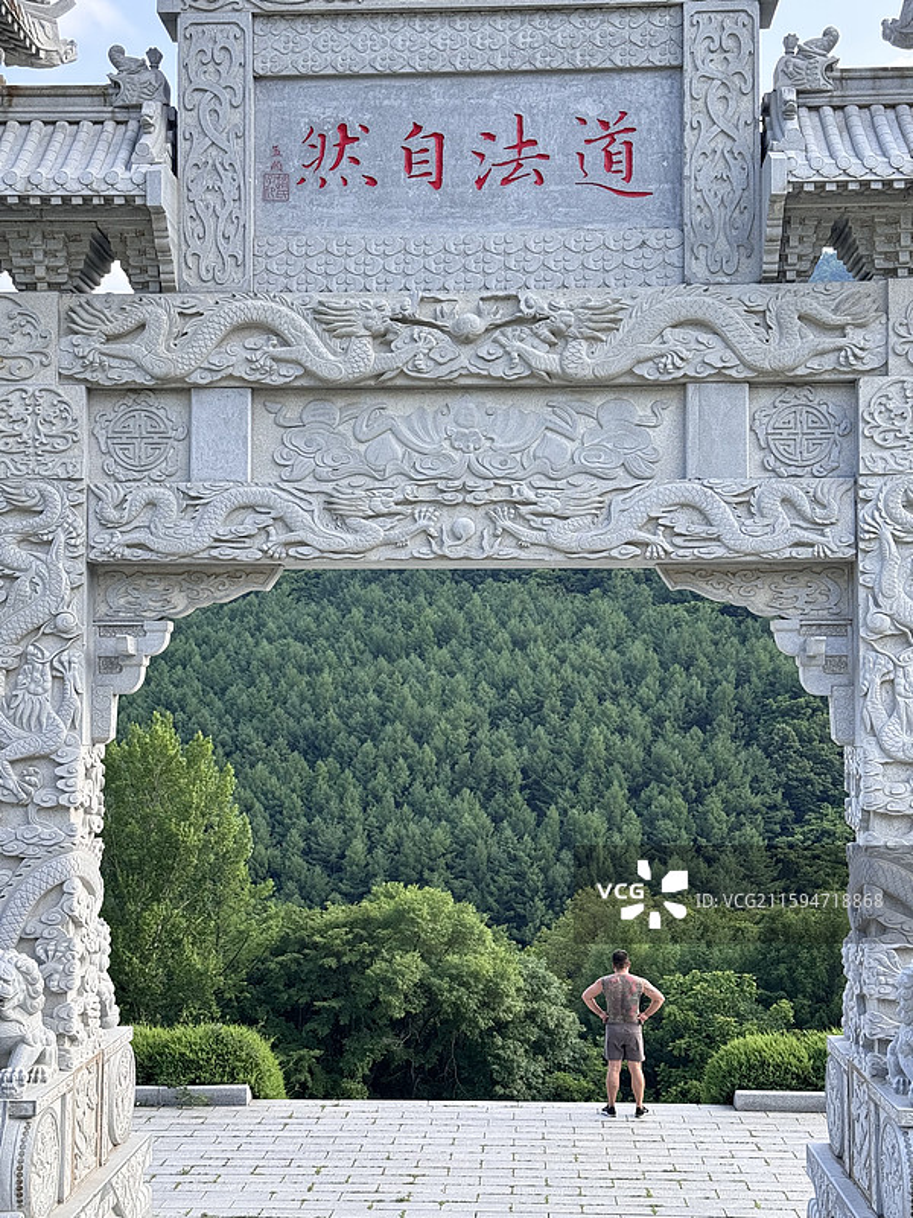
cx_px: 456
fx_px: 1688
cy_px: 609
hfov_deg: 30.3
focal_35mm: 48
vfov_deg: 39.7
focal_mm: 6.86
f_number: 1.78
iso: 64
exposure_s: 1/739
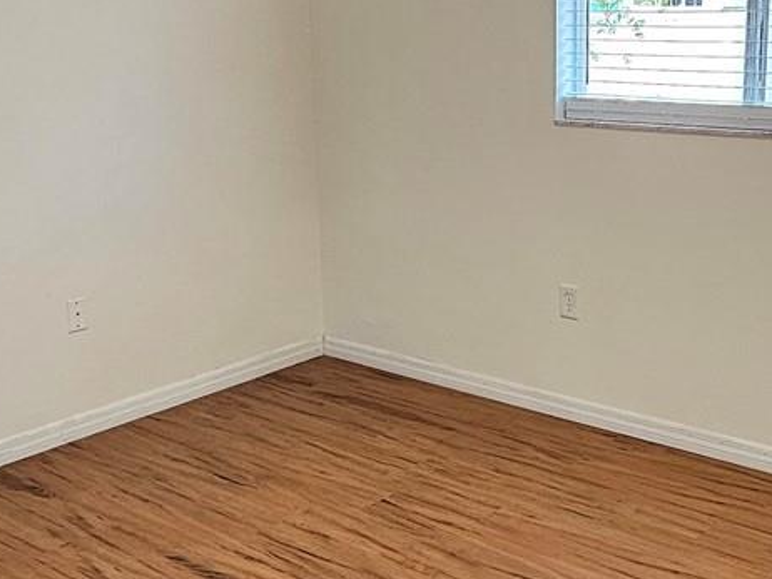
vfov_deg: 32.2
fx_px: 1004
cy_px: 249
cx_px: 429
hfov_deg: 42.0
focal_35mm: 45
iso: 250
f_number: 2.2
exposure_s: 1/60
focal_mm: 2.2
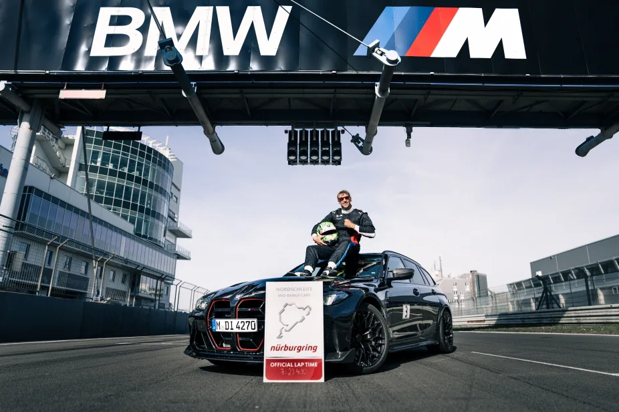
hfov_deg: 73.8
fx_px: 412
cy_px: 206
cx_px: 310
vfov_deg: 53.1
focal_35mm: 24
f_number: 2.8
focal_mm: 24
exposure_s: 1/640
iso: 50
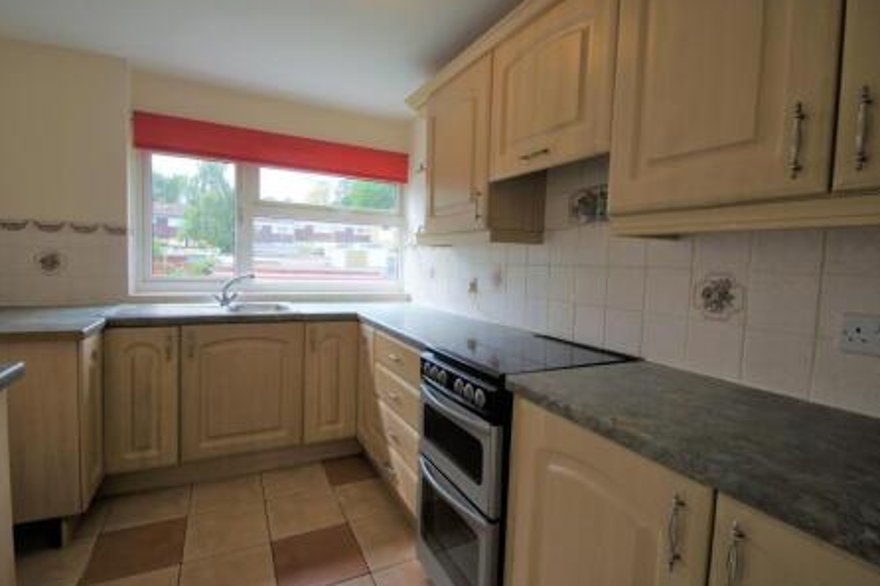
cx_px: 432
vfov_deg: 73.7
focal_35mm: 16
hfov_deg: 96.7
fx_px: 391
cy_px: 291
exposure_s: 1/60
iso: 200
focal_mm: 10
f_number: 8
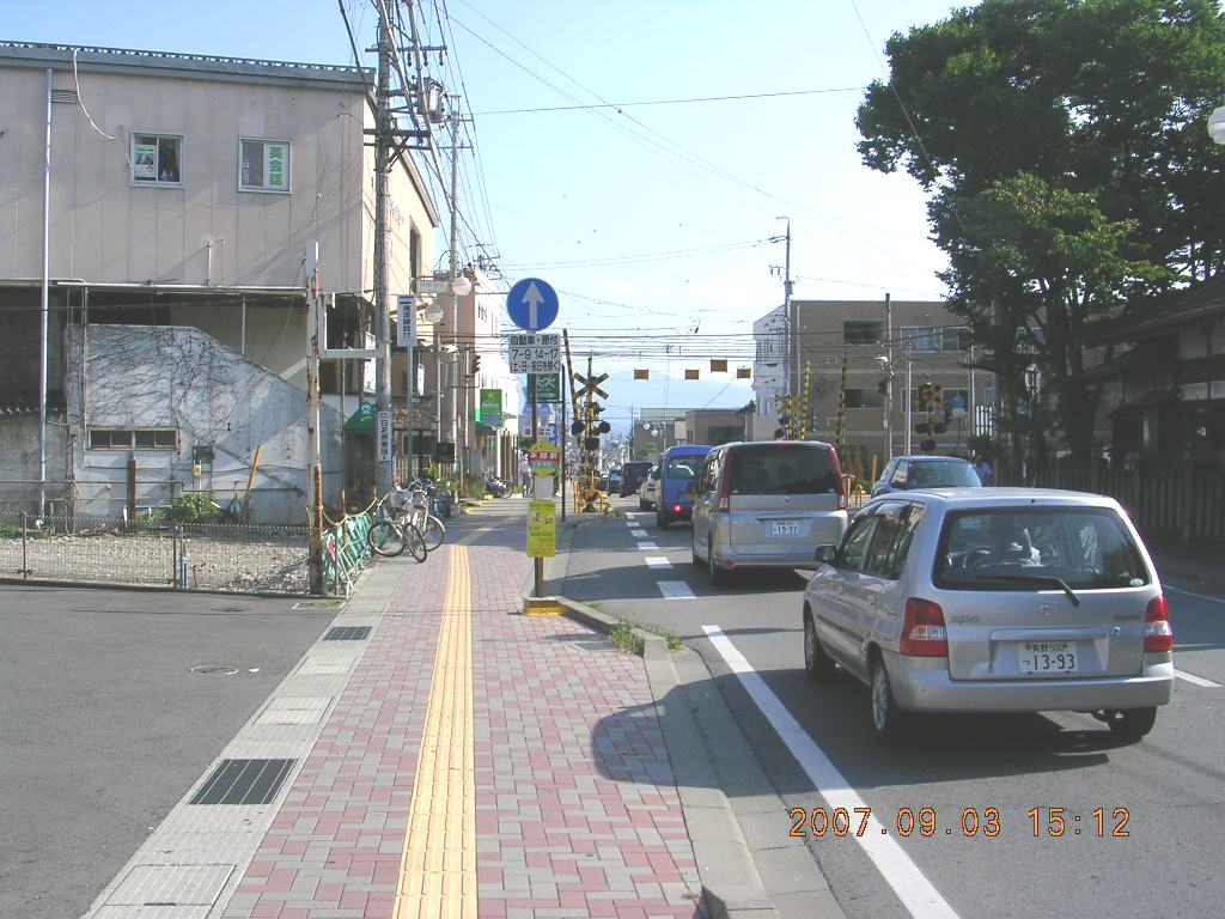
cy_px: 460
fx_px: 1345
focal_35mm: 38
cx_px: 612
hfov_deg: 49.0
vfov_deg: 37.7
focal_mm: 5.8
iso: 50
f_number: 5.6
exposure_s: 1/334
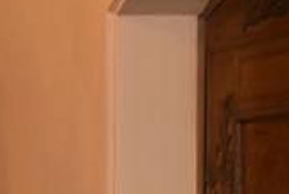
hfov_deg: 7.7
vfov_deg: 5.6
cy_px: 479
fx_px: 1916
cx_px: -521
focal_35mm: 238
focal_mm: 25
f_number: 4
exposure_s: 1/60
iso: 1000
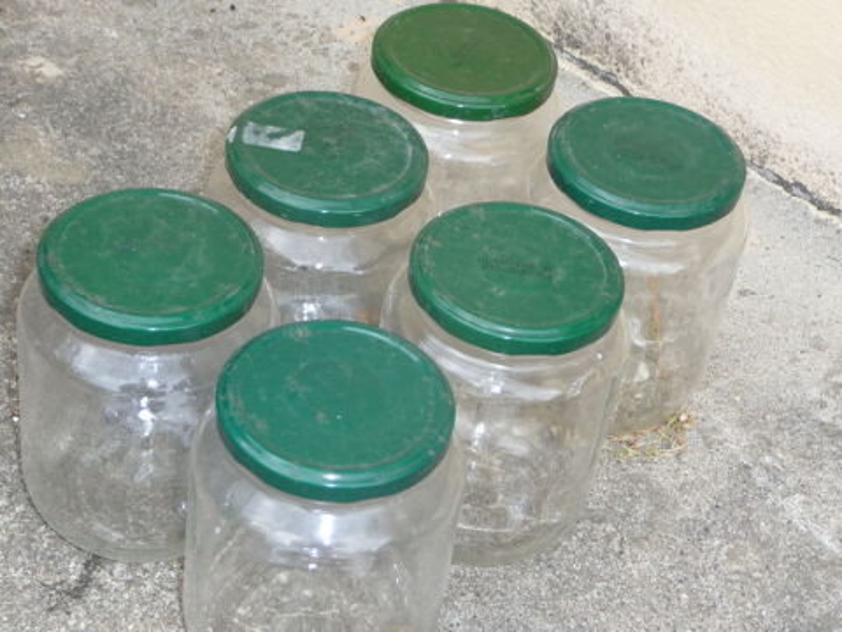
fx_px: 1751
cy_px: 316
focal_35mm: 72
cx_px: 421
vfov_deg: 20.4
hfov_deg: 27.0
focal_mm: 12.2
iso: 100
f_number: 4.6
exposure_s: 1/40
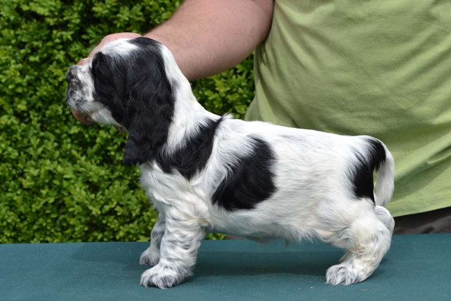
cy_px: 150
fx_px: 751
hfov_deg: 33.4
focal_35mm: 60
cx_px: 226
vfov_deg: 22.6
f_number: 7.1
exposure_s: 1/200
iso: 100
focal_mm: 40
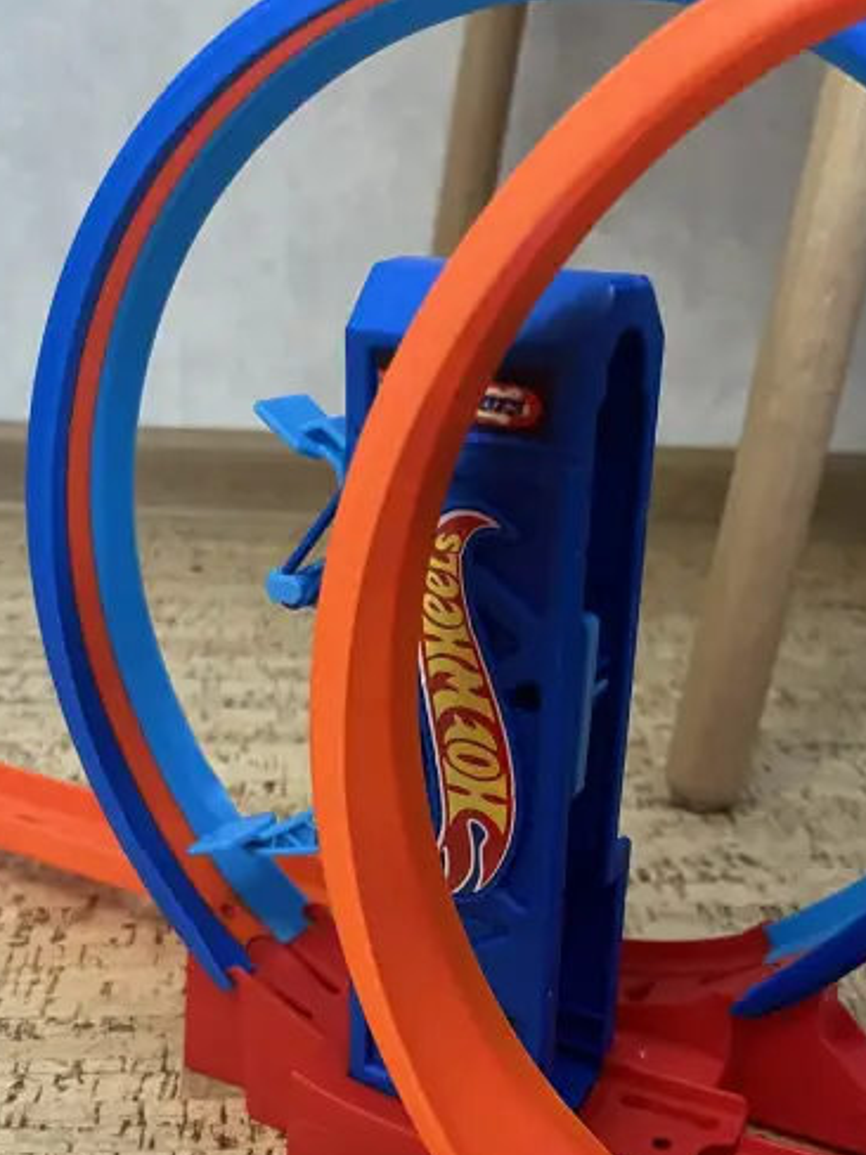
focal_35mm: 40
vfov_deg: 45.8
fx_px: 1334
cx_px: 482
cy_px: 809
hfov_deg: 35.9
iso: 640
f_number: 1.6
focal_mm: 5.1
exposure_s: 1/33
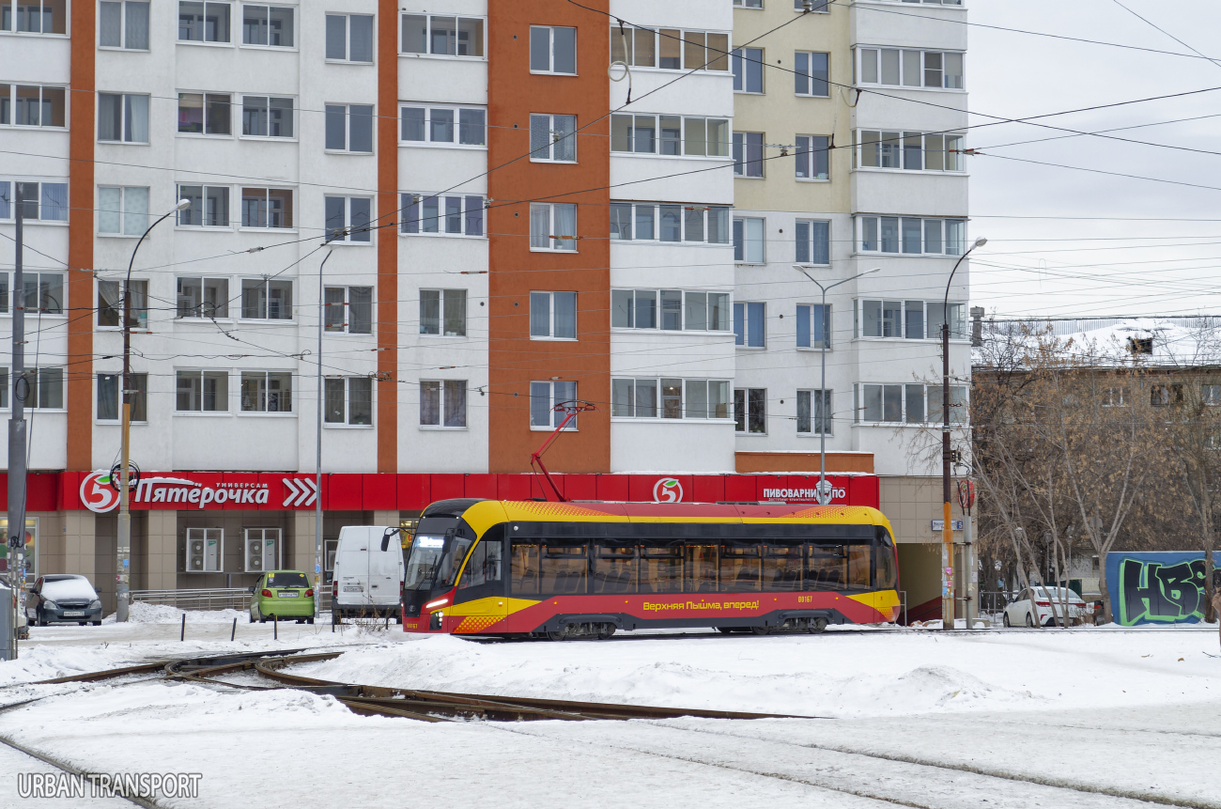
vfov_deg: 16.5
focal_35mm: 82
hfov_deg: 24.7
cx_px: 610
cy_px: 404
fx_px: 2792
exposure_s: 1/60
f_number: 5.6
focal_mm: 55
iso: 560
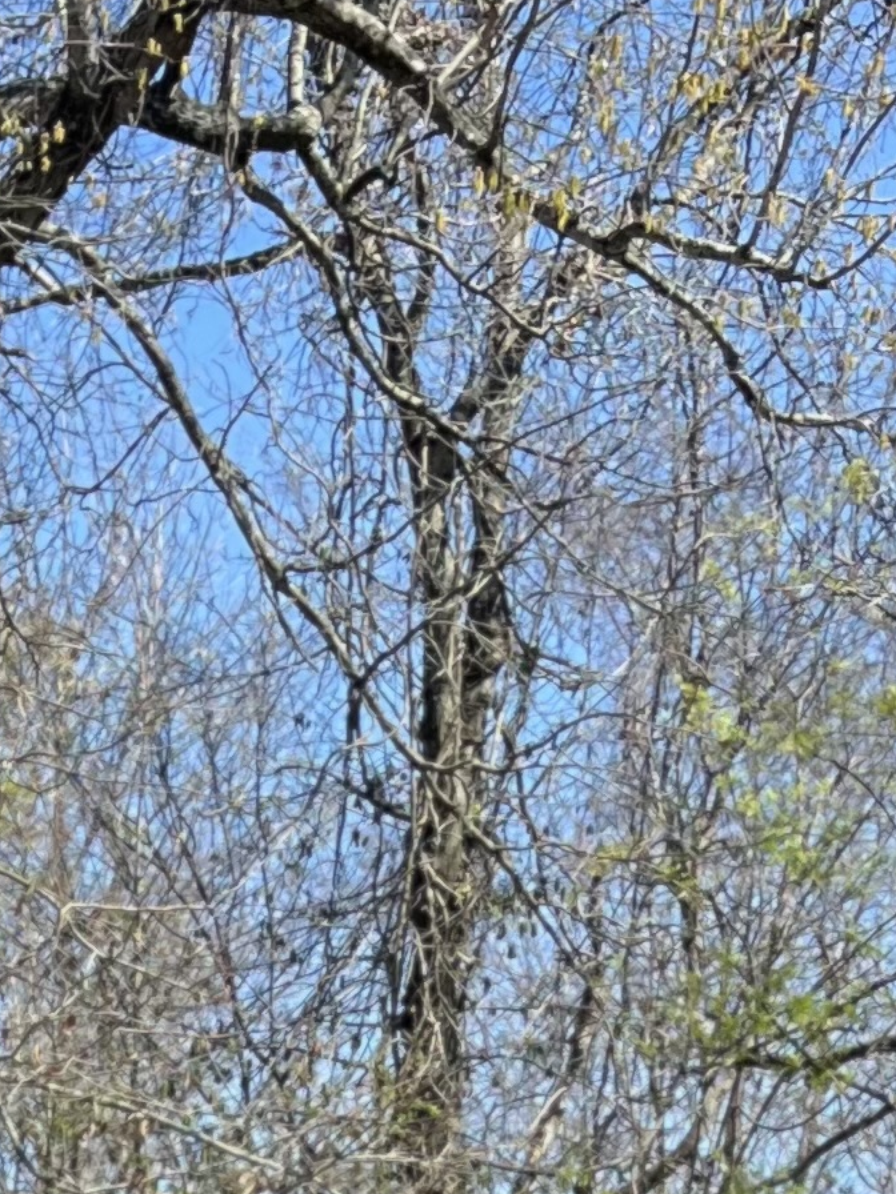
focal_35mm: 117
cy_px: 2360
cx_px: -112
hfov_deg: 12.4
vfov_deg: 14.2
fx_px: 4038
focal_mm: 5.1
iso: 50
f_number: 1.6
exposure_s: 1/2024
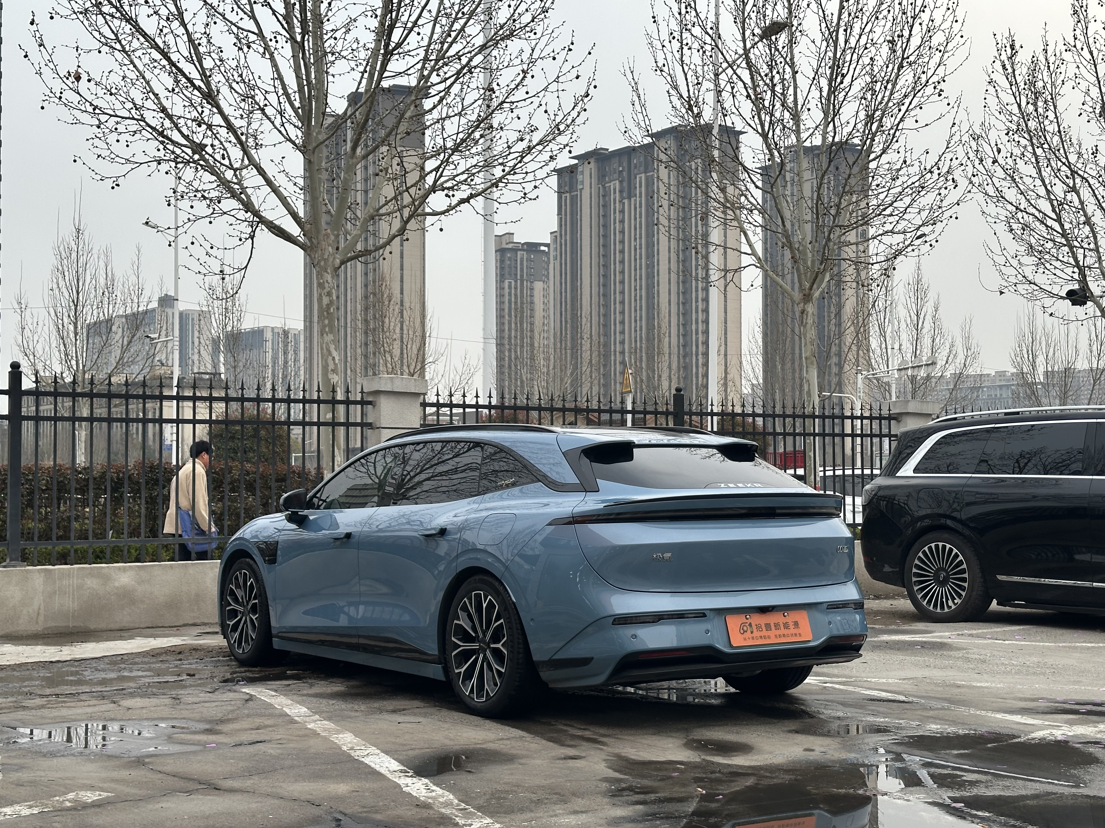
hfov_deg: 38.9
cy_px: 406
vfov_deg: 29.7
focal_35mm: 49
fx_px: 1564
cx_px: 550
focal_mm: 6.86
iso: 64
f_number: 1.78
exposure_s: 1/460
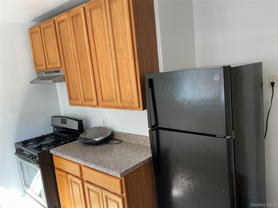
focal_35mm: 29
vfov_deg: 48.2
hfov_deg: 61.7
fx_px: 233
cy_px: 104
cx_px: 139
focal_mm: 3
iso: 50
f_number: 1.8
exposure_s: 1/60
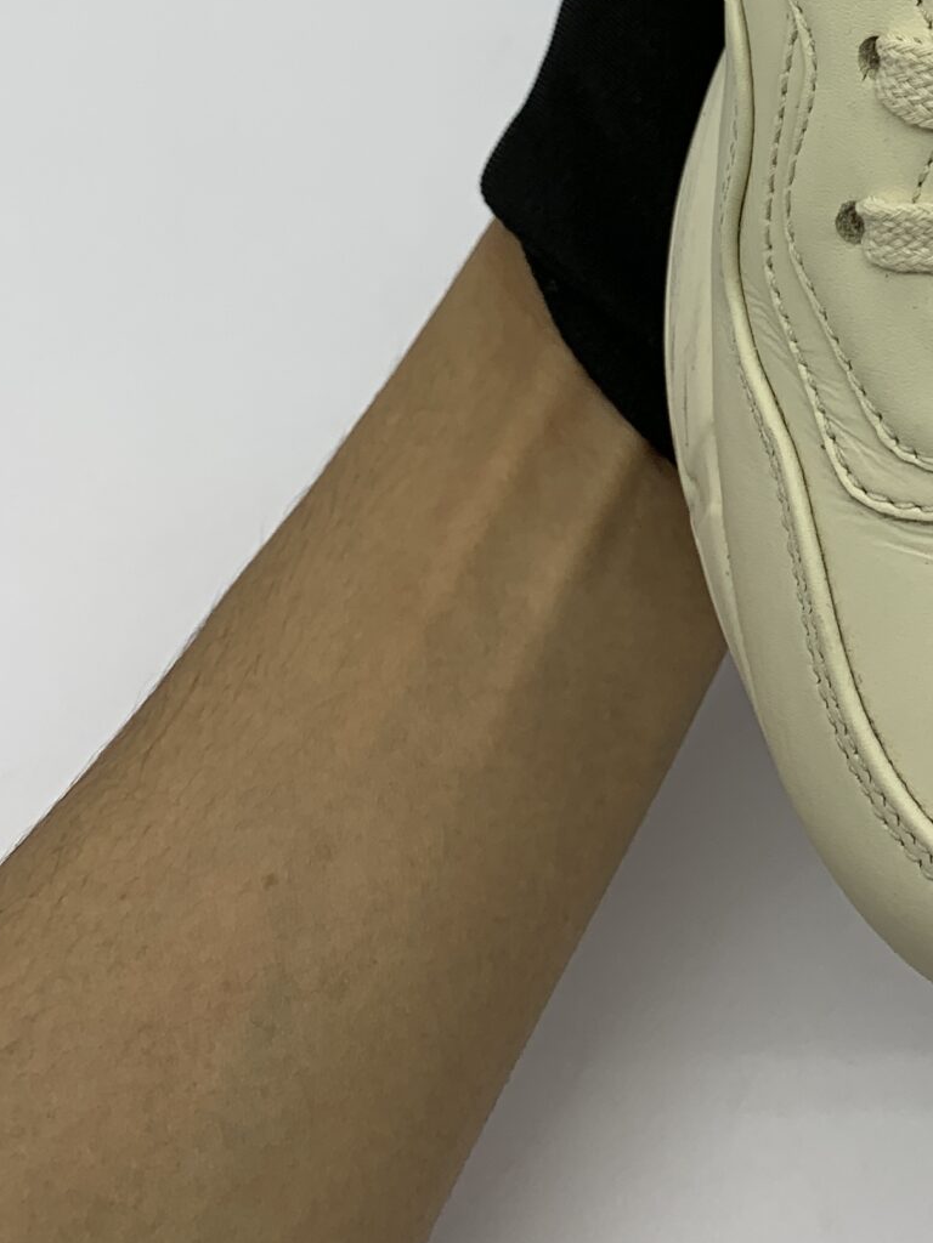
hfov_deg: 21.1
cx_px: 1108
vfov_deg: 26.1
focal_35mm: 65
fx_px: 2336
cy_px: -300
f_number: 1.8
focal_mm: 4.25
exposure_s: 1/151
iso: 25
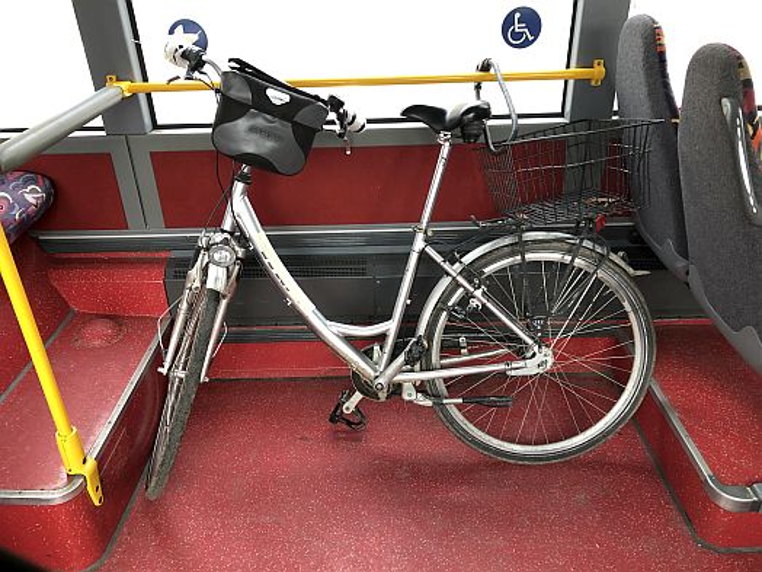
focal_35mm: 28
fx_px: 616
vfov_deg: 49.7
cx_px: 381
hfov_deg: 63.4
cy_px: 286
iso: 50
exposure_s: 1/15
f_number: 1.8
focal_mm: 3.99
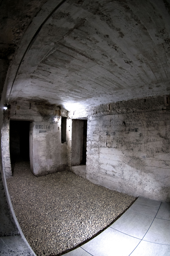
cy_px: 128
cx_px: 85
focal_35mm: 15
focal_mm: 10
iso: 1000
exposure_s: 1/30
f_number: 4
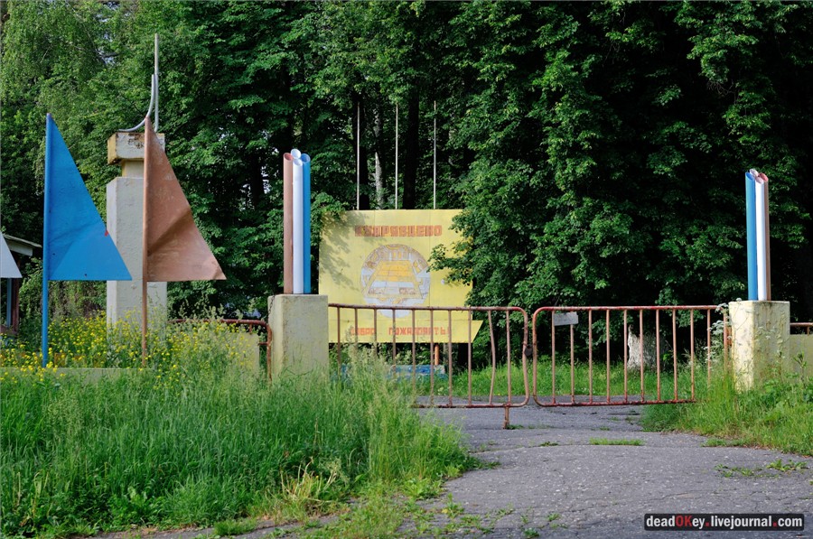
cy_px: 270
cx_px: 406
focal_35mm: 75
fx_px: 1691
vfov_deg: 18.1
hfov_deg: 27.0
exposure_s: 1/200
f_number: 5.6
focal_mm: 50
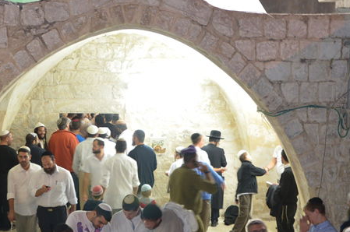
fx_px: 767
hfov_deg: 25.7
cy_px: 146
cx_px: 145
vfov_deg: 17.2
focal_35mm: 79
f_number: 4.2
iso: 800
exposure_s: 1/13
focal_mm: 32
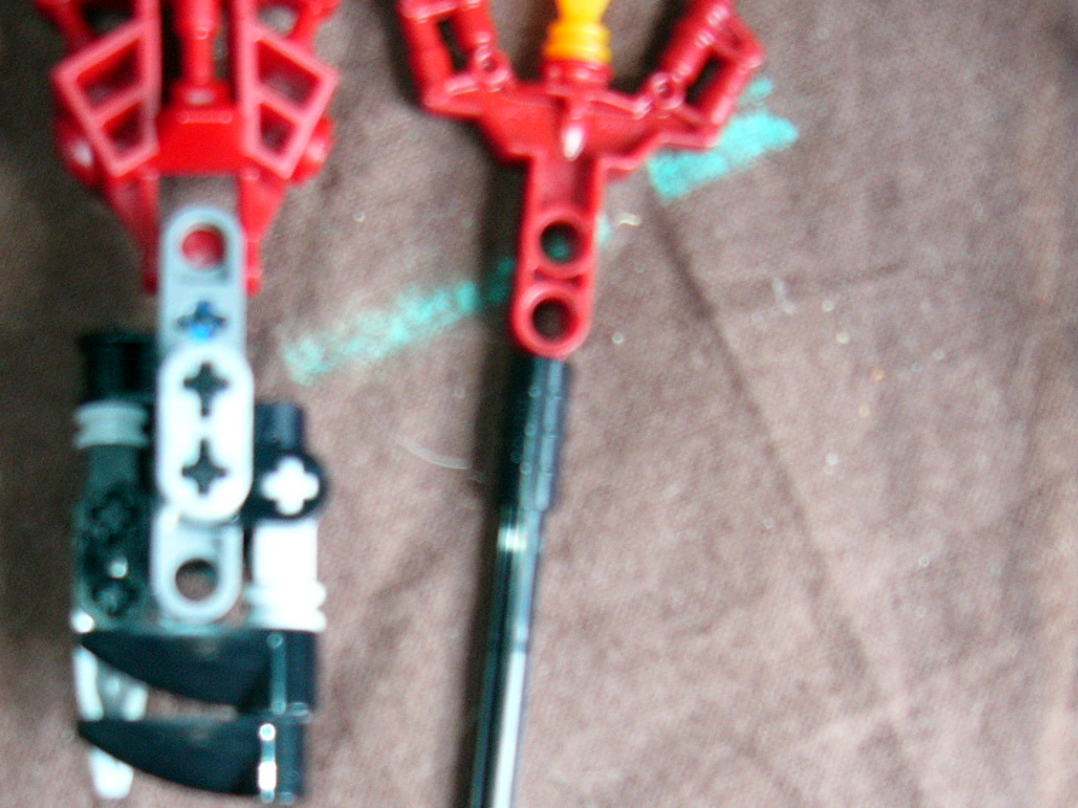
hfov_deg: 32.4
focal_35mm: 59
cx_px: 345
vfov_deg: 24.5
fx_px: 1837
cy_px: 611
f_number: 2.8
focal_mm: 5.8
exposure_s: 1/5
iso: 100
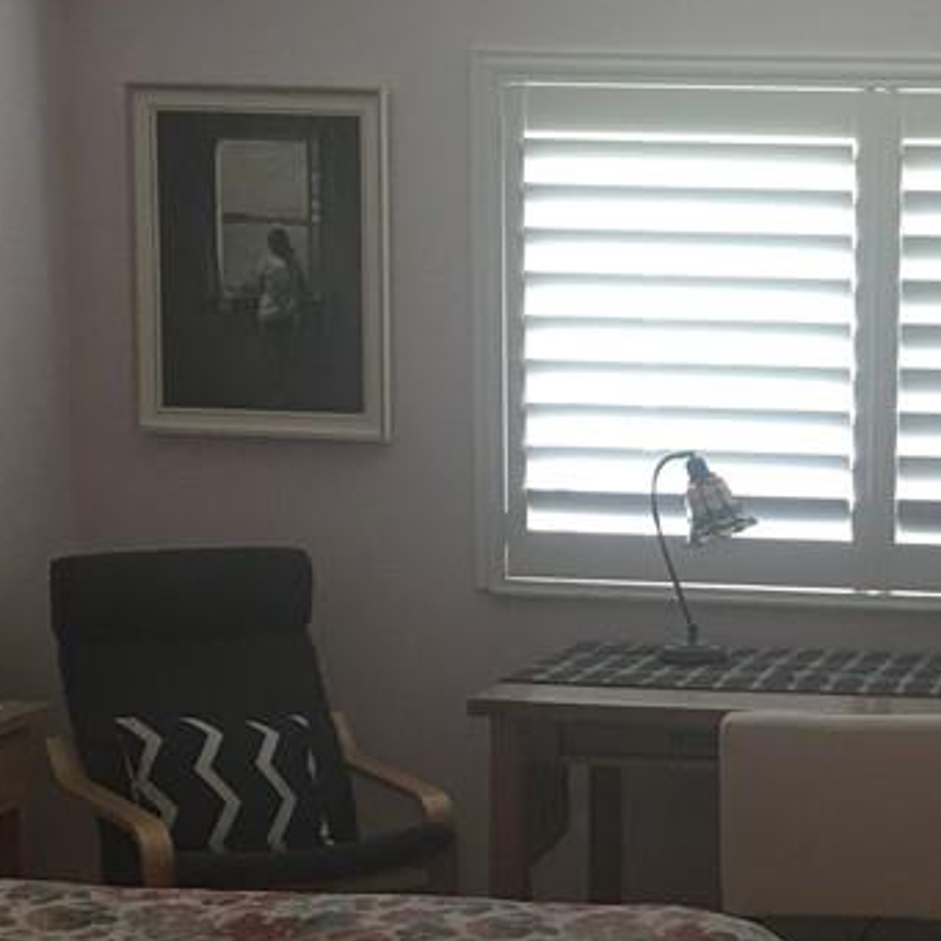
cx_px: 974
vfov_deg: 22.3
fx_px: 2368
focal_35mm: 77
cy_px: 668
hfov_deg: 21.6
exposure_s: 1/15
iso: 32
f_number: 2.2
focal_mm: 4.15
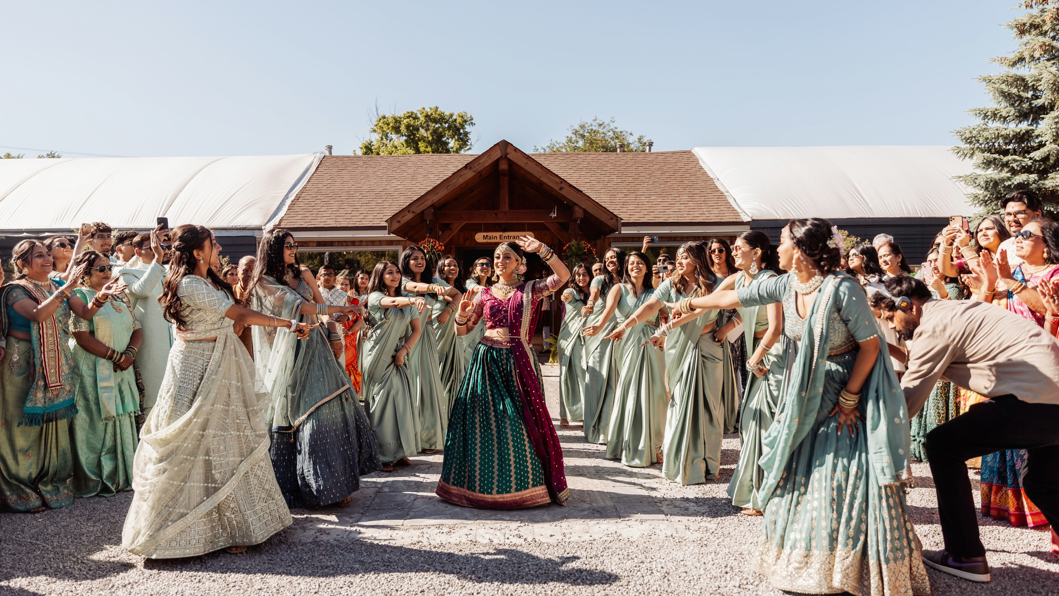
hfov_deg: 71.9
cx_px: 514
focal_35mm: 26
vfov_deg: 44.4
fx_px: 730
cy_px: 277
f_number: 2.8
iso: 100
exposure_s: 1/2000
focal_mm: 24
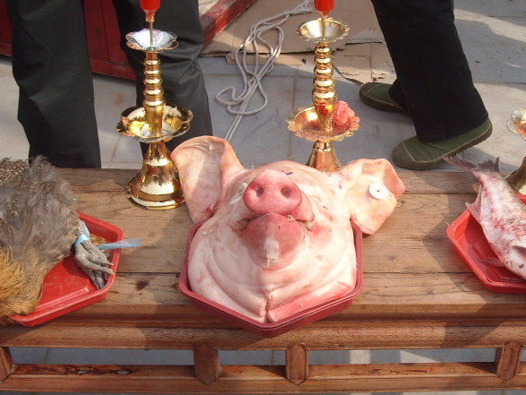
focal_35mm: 61
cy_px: 273
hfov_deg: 31.0
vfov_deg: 23.9
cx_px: 404
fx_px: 927
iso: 64
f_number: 5.6
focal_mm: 5.7
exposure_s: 1/176
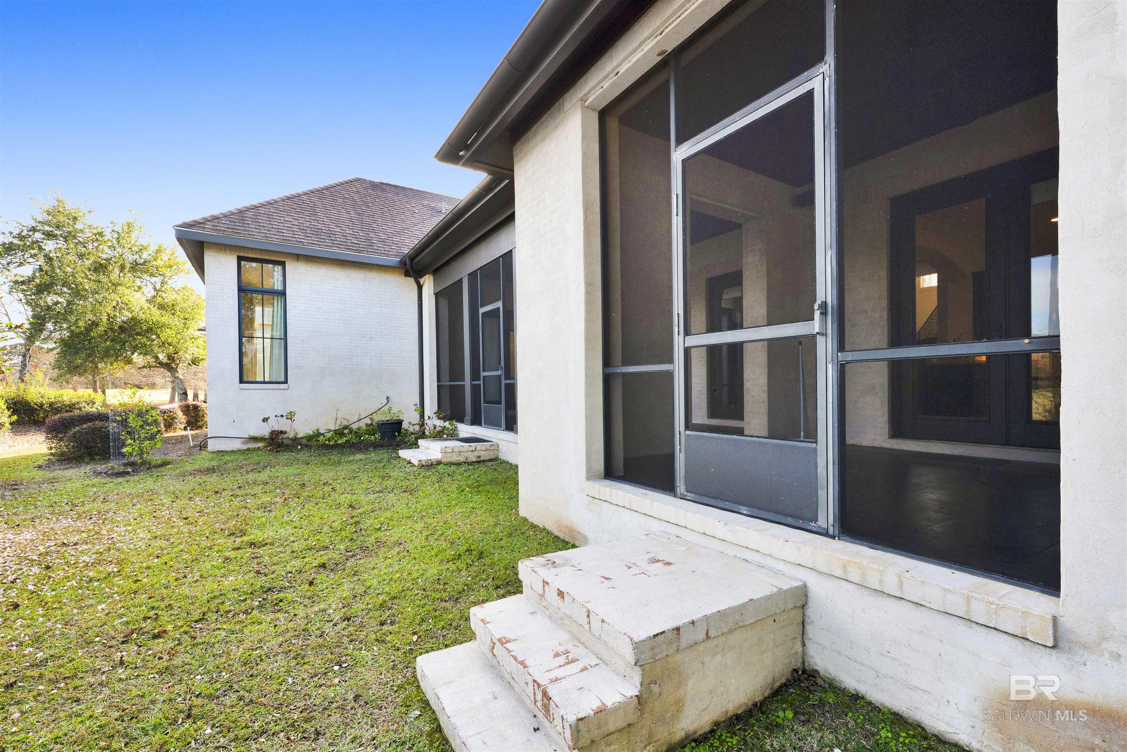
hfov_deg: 98.5
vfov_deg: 75.5
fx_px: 485
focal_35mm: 16
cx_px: 564
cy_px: 376
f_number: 11
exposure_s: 1/125
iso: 500
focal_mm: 15.5
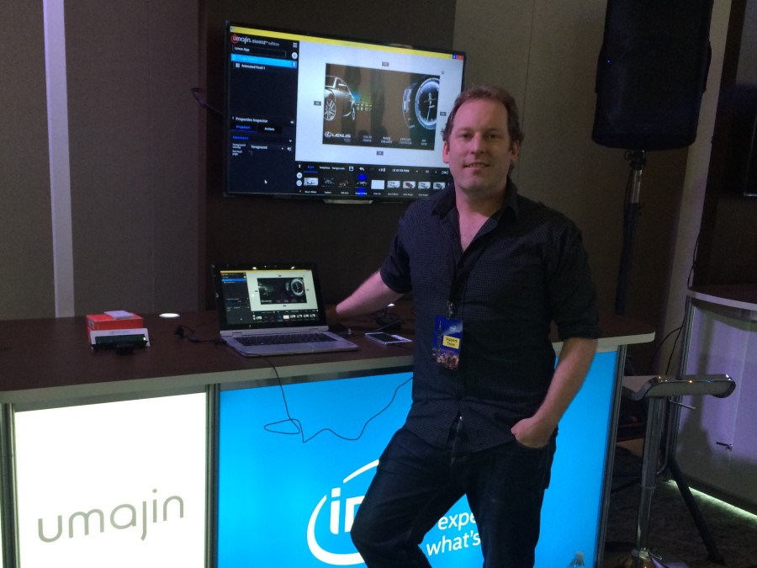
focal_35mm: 29
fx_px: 634
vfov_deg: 48.2
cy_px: 284
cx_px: 378
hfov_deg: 61.7
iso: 64
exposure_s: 1/30
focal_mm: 4.15
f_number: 2.2
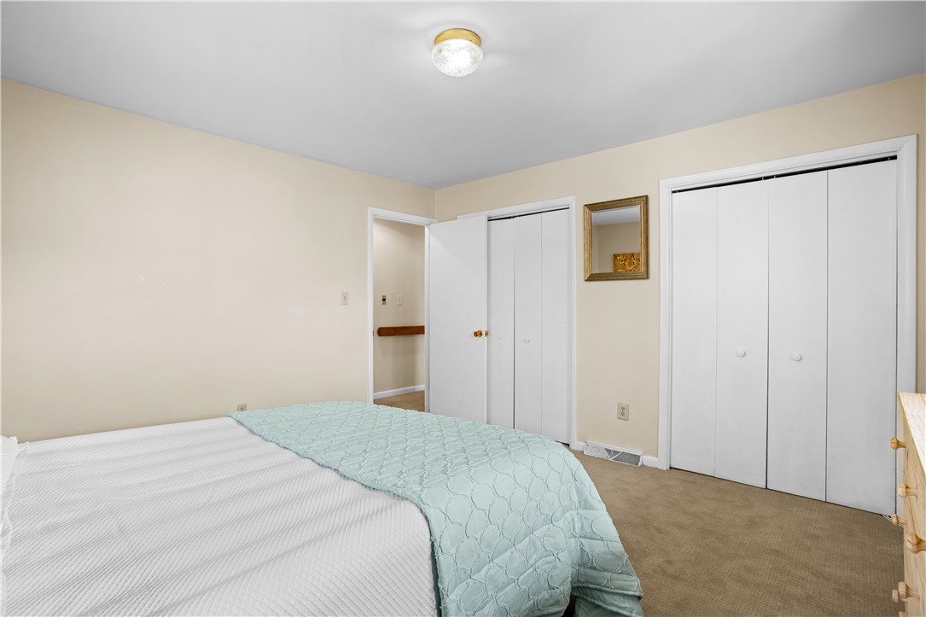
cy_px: 308
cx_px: 463
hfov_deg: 93.3
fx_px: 437
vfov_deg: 70.4
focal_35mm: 17
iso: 400
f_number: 10
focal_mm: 17
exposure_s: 1/4
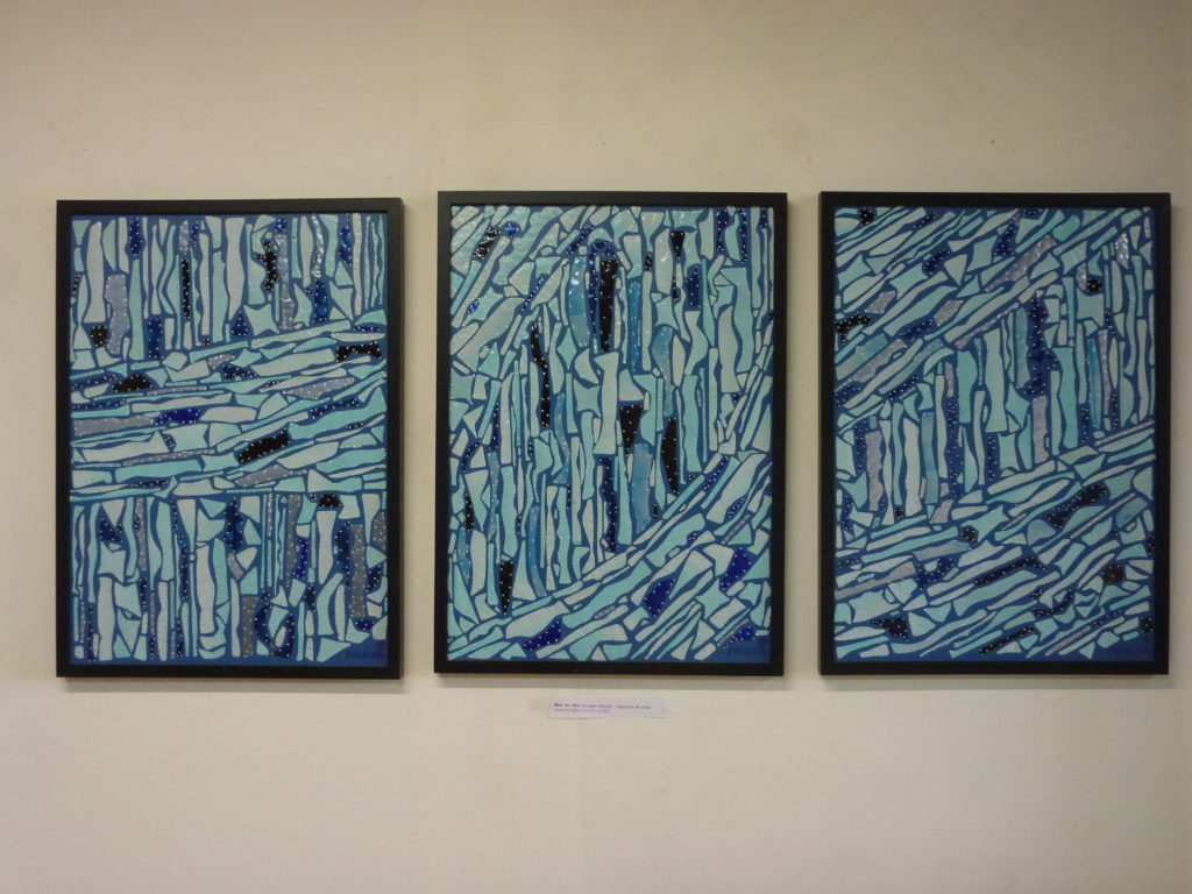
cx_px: 596
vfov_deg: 39.7
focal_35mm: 36
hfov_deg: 51.4
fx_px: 1240
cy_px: 447
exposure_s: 1/60
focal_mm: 6.4
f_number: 3.7
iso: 400
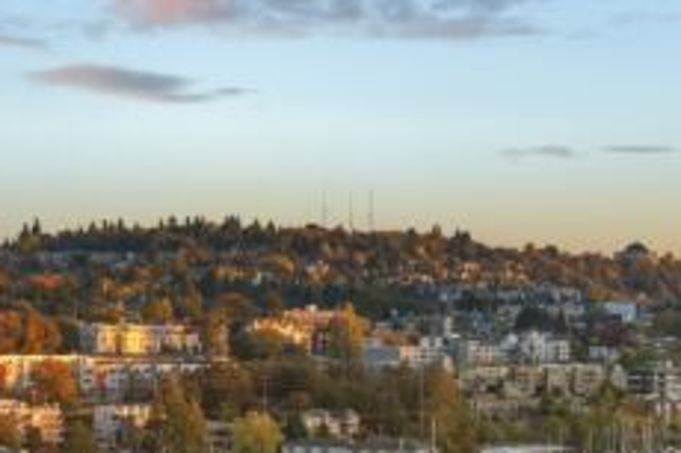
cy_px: 372
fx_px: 2306
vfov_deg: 11.2
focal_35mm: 122
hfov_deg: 16.8
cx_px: 234
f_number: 9
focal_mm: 70
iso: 320
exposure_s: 1/40
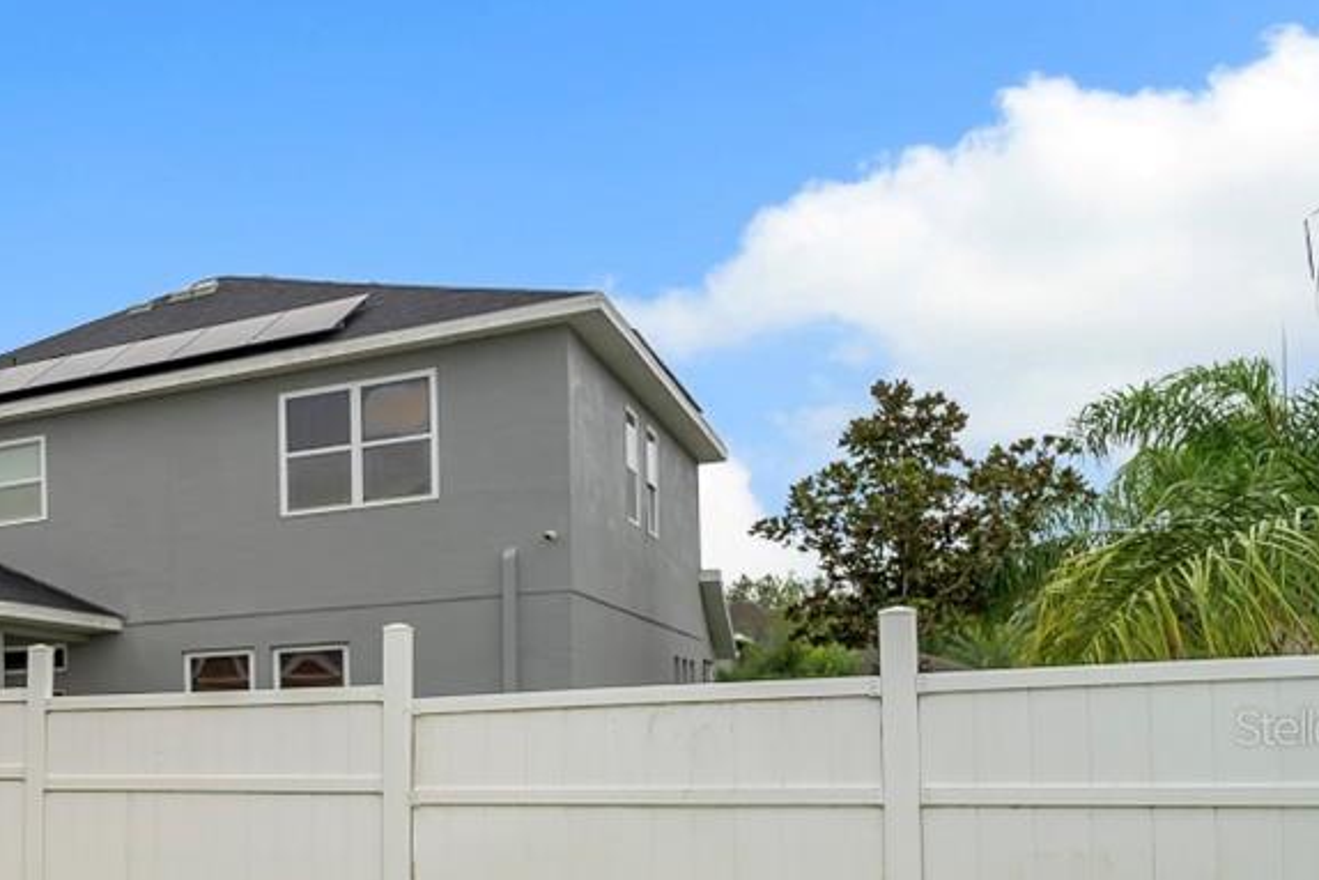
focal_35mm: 39
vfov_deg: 33.1
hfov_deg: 34.9
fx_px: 1429
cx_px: -388
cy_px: 726
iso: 100
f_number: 5.6
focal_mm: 14
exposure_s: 1/125
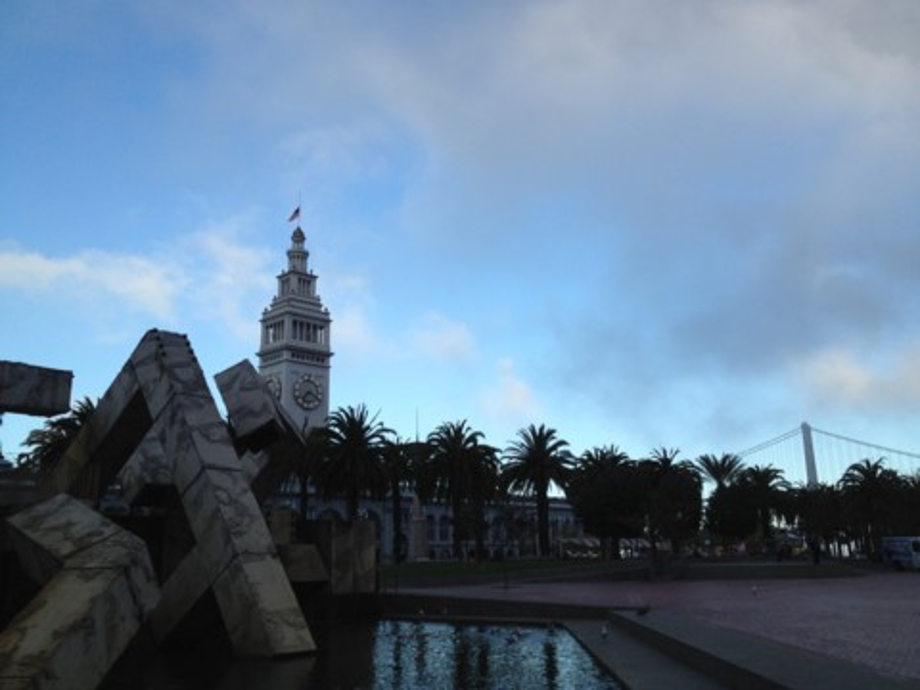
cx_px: 460
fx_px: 930
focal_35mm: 35
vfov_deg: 40.7
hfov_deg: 52.6
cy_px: 345
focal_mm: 4.28
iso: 64
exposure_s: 1/812
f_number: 2.4
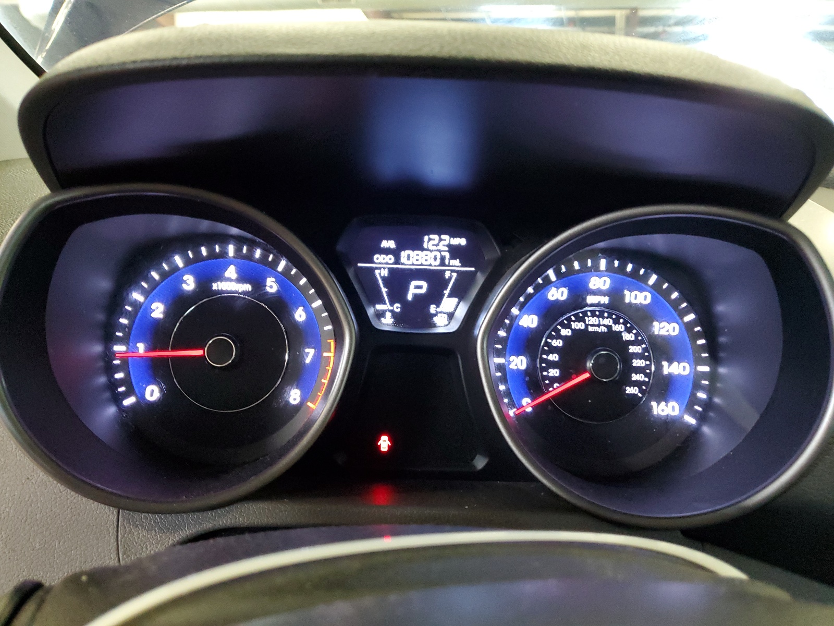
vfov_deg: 53.1
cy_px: 313
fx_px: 626
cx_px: 417
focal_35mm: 26
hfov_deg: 67.3
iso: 344
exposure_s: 1/30
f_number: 1.5
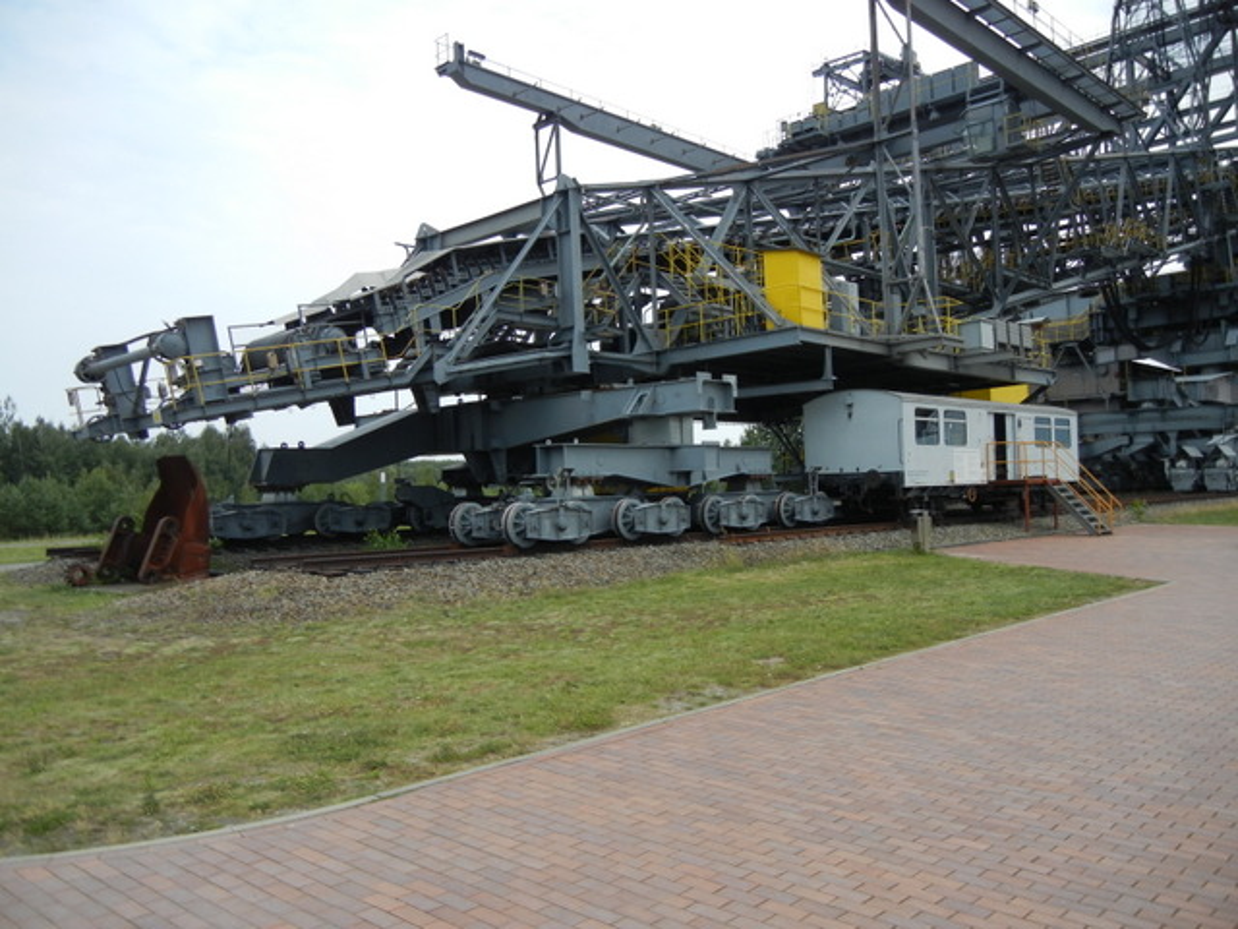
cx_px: 619
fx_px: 1073
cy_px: 464
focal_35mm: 30
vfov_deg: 46.8
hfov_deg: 60.0
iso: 160
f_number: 7
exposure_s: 1/270
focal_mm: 5.4
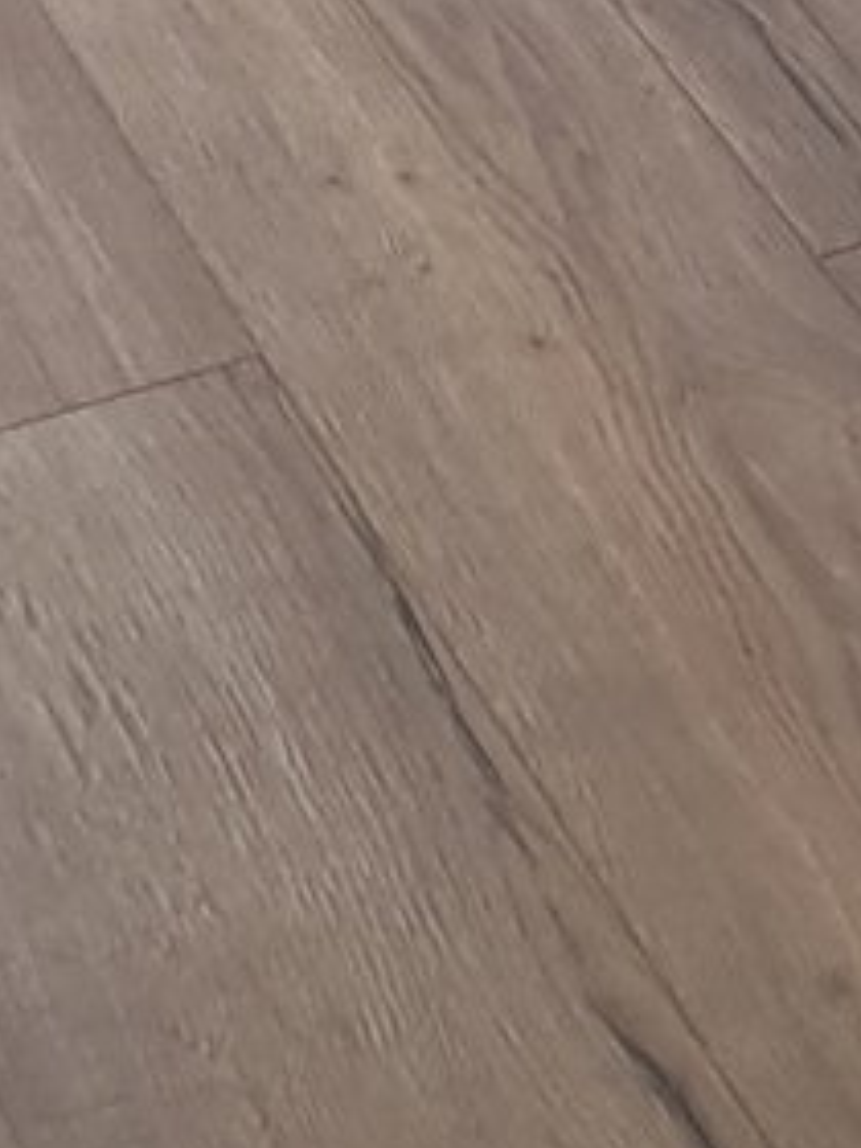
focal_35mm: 198
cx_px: 1427
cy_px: -2228
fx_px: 6566
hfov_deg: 7.3
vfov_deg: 8.5
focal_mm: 4.3
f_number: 2.4
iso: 125
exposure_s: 1/50
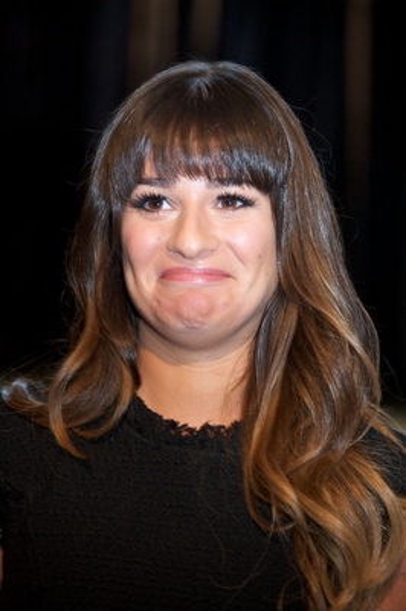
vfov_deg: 9.0
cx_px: 203
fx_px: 3897
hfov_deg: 6.0
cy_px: 306
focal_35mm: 230
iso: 2000
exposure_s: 1/60
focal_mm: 230
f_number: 5.6
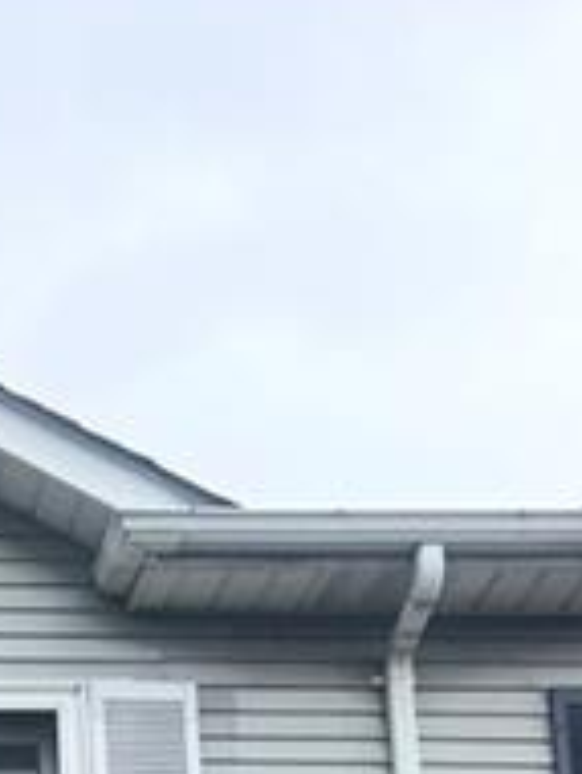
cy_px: 1524
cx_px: -387
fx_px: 2349
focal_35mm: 105
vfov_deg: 15.3
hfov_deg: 13.1
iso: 50
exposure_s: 1/1029
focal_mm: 5.7
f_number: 1.5
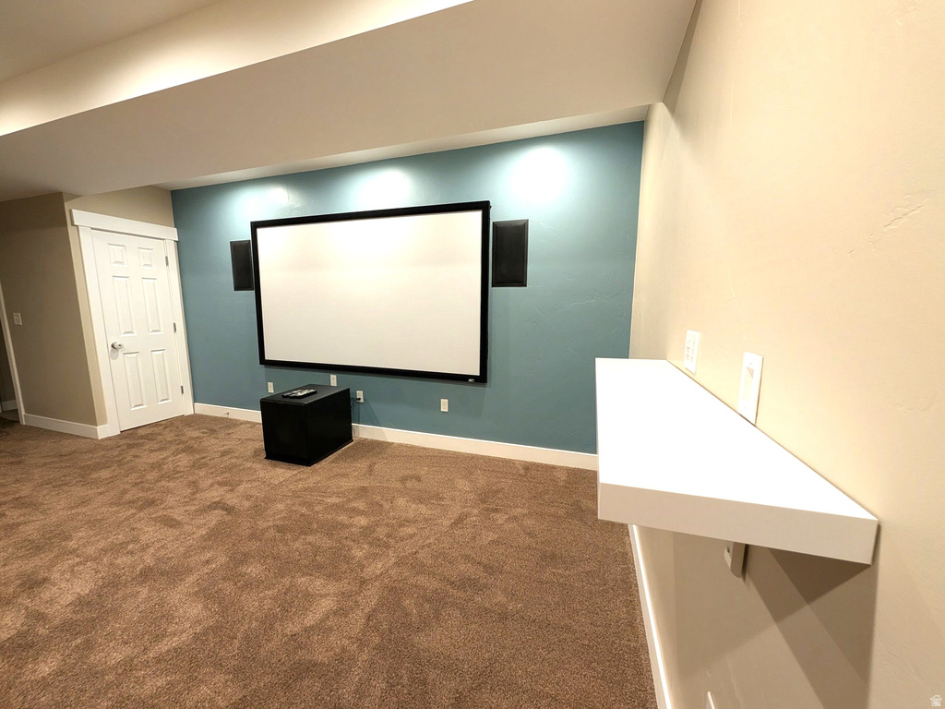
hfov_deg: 110.5
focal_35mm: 12
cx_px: 472
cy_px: 354
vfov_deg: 94.5
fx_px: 328
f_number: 1.7
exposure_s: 1/24
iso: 88
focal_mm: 2.02
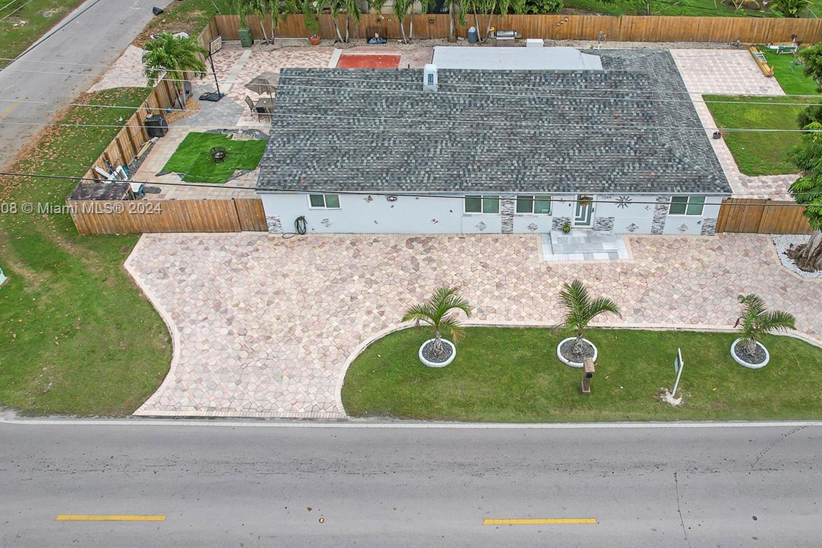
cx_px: 498
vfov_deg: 43.3
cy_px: 210
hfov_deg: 61.3
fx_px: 685
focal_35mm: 30
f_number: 2.8
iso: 110
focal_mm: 8.38
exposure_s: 1/1000
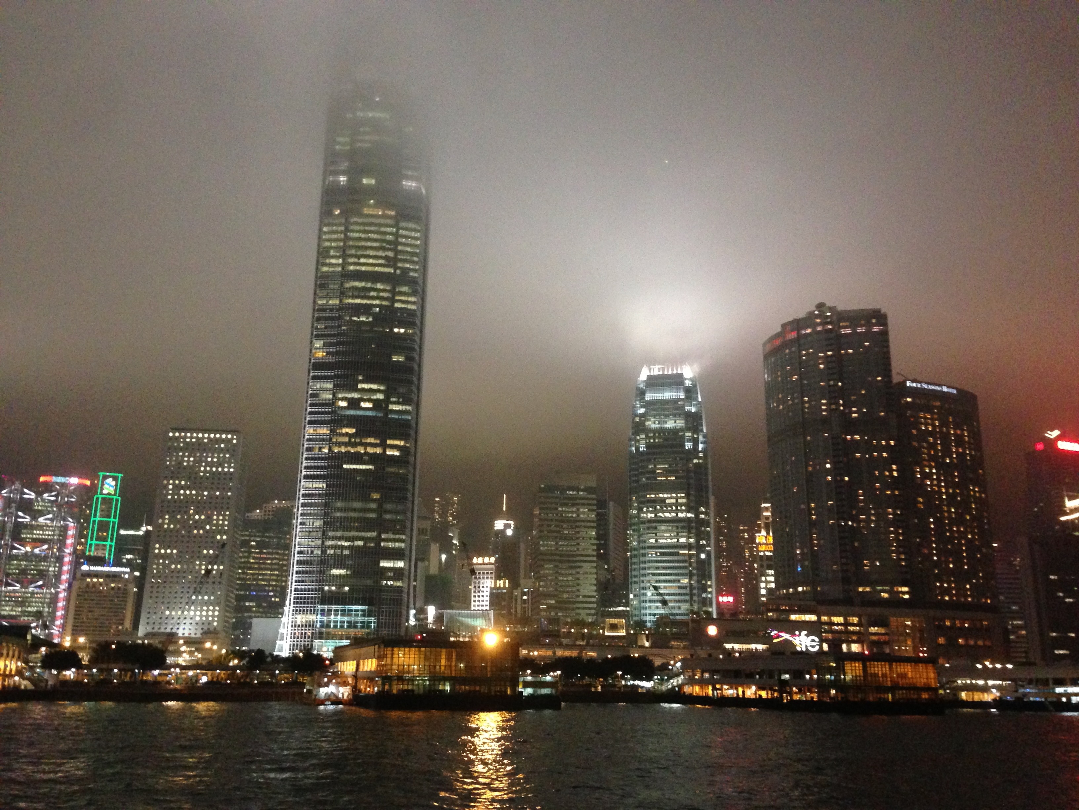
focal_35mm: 33
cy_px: 405
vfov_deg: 42.9
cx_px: 540
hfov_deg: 55.4
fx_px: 1029
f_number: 2.4
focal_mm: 4.13
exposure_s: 1/15
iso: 500
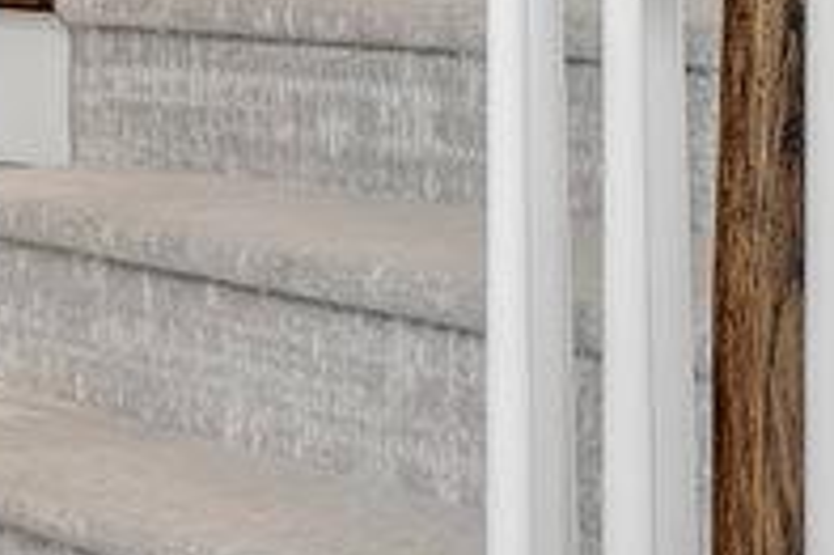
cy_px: -261
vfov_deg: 12.5
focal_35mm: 104
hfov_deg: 14.0
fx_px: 2407
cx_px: -1147
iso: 320
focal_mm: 16
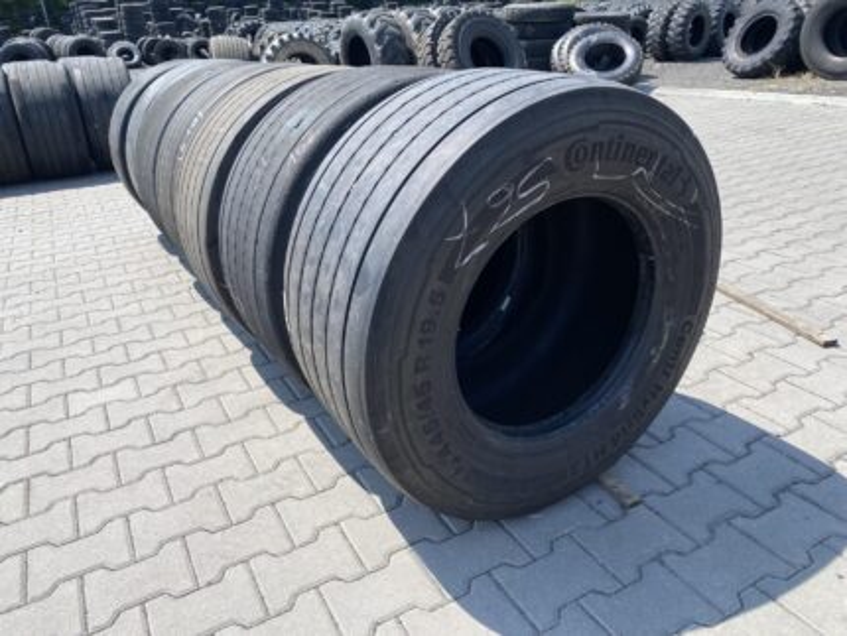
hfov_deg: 67.3
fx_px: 637
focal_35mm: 26
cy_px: 318
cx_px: 424
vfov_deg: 53.1
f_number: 1.8
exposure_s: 1/1484
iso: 32
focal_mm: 4.25
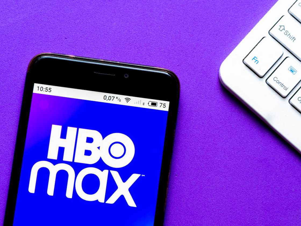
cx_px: 150
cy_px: 113
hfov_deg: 16.4
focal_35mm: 120
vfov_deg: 12.3
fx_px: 1043
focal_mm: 60
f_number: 5
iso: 200
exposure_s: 1/20
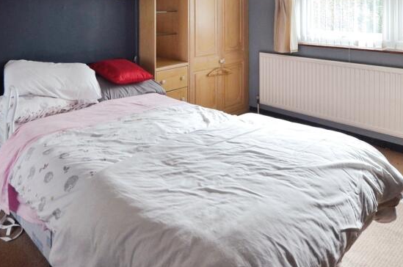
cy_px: 30
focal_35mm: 28
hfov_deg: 63.7
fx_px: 313
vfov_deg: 42.7
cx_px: 131
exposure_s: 1/100
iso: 400
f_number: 5
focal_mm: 10
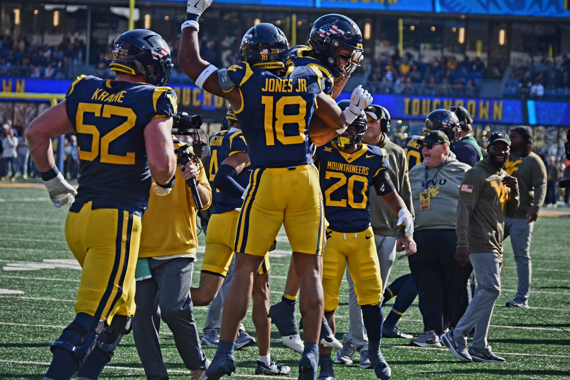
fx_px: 3207
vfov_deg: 6.8
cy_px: 190
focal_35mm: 202
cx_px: 285
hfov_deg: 10.2
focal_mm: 135
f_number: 5
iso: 200
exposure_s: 1/833
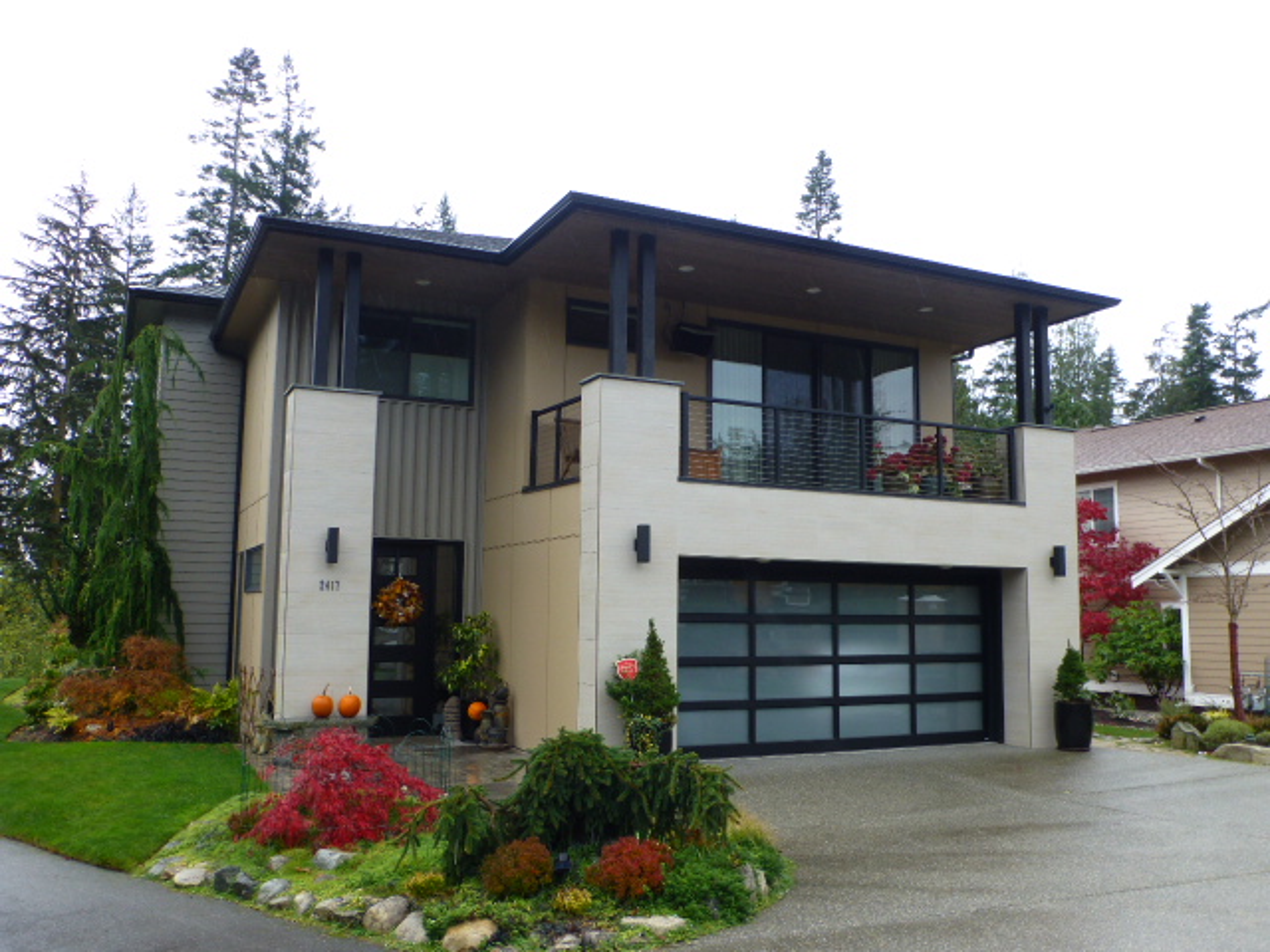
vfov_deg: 46.8
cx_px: 635
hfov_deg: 60.0
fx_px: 1101
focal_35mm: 30
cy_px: 476
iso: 100
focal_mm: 5.4
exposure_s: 1/100
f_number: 3.6
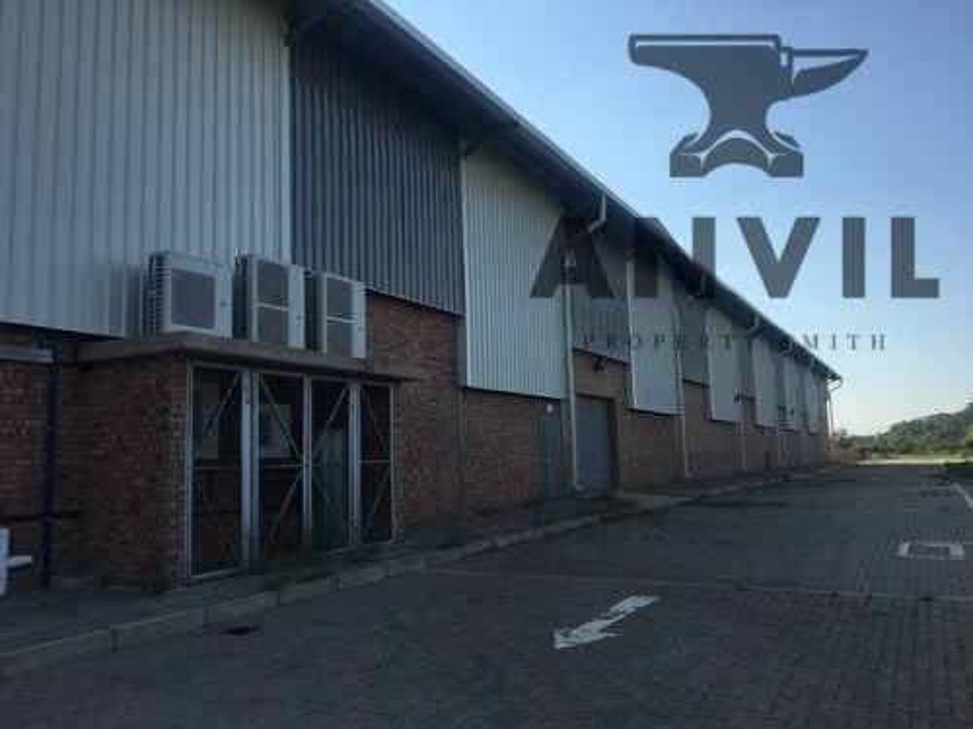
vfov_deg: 48.2
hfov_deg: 61.7
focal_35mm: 29
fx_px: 815
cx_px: 486
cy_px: 364
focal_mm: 4.15
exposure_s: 1/1350
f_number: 2.2
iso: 25
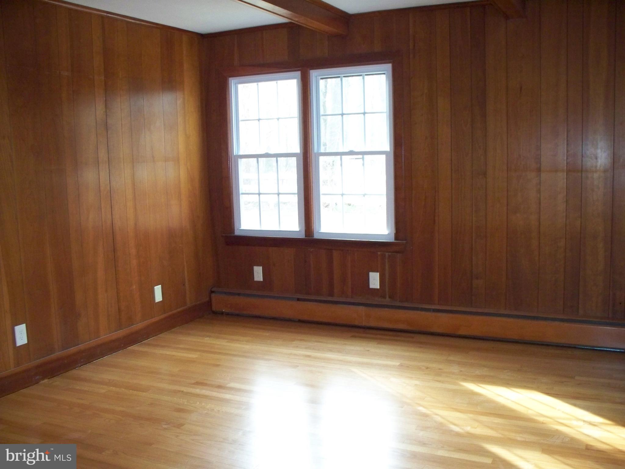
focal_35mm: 36
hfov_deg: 51.4
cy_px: 234
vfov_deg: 39.7
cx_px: 312
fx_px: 650
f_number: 2.8
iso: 400
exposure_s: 1/50
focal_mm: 7.54
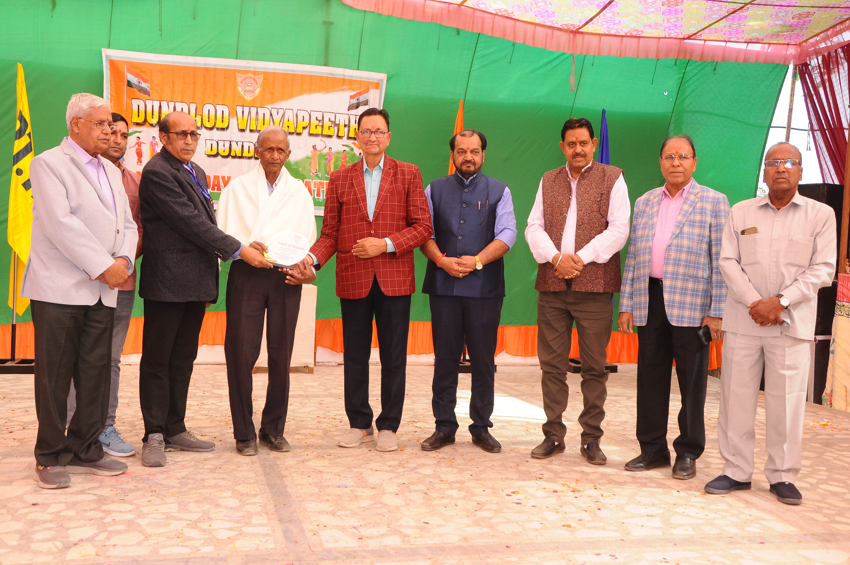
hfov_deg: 49.6
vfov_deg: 34.1
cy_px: 282
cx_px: 425
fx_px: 920
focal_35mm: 39
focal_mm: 26
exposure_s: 1/160
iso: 640
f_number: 7.1
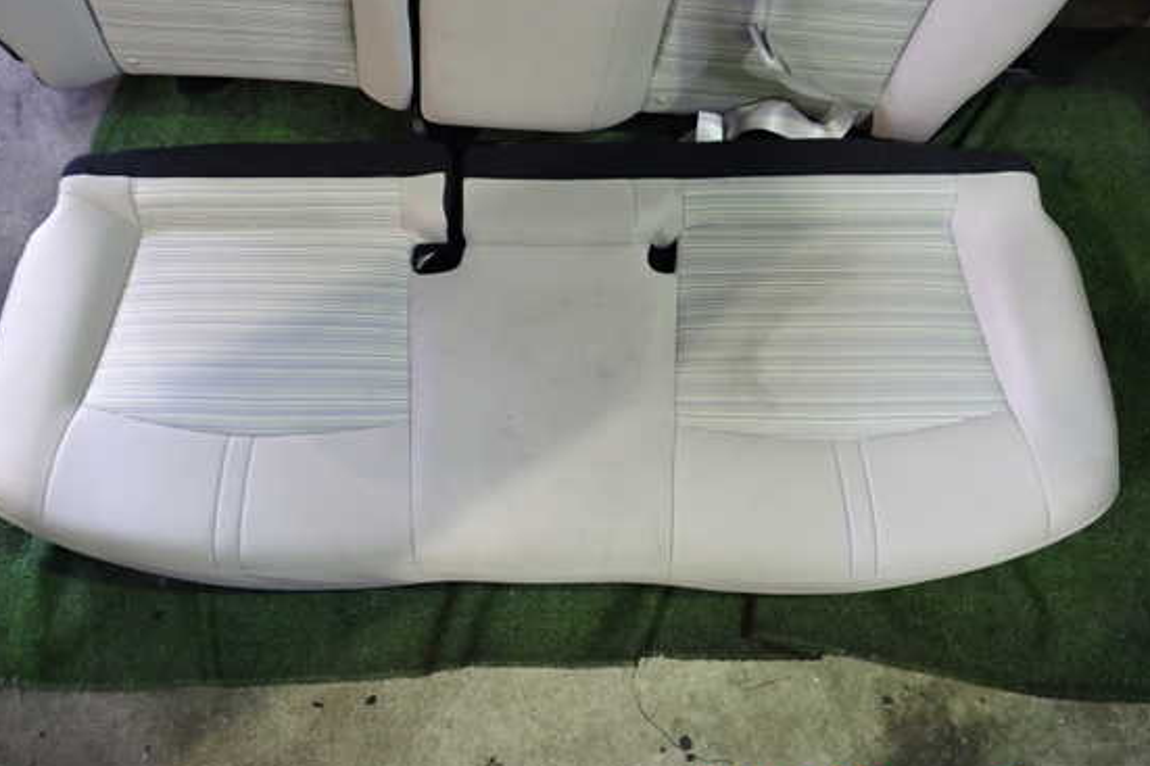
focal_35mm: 34
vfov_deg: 38.8
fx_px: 1086
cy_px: 346
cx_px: 549
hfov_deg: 55.8
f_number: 2.3
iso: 400
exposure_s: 1/30
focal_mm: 5.4
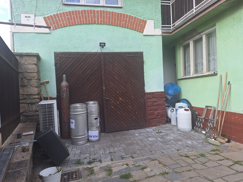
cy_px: 91
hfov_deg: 73.9
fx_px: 161
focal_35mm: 23
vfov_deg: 58.9
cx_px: 122
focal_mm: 5.54
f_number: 1.8
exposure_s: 1/426
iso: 40
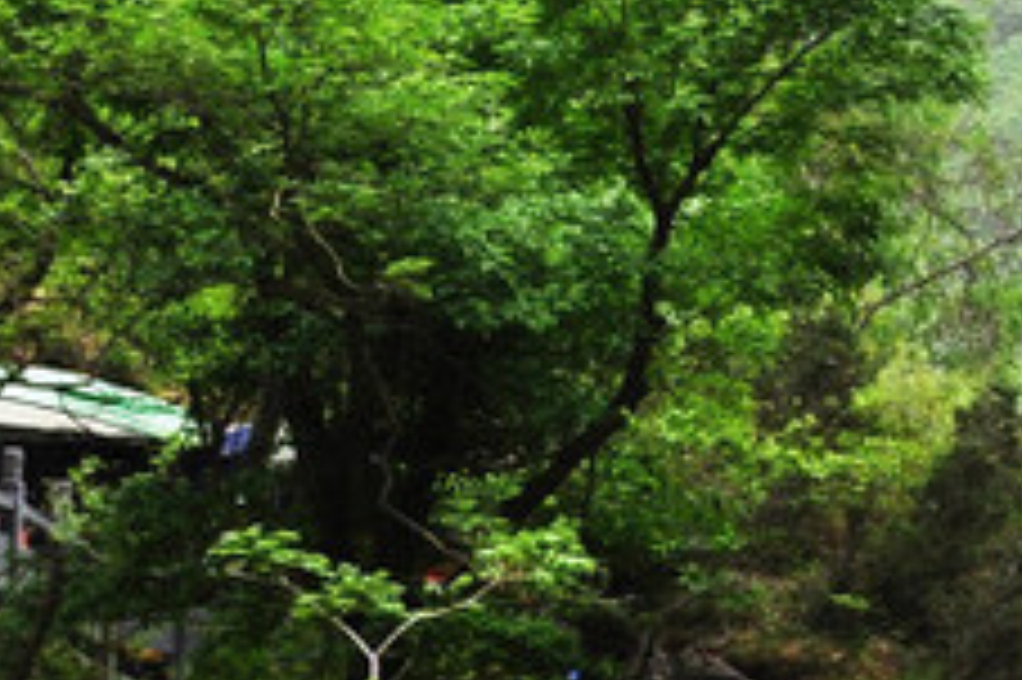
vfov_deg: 6.2
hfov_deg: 8.6
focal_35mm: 222
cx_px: 2229
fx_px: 6298
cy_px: 104
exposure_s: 1/60
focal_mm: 28
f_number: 7.1
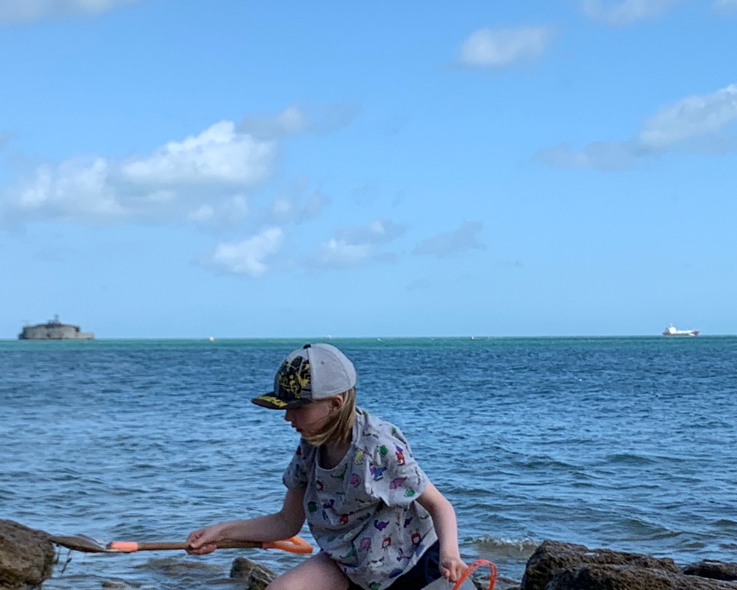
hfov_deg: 22.2
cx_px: 448
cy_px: 421
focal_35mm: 86
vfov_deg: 17.8
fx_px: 1876
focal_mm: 4.25
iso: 25
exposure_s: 1/2421
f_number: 1.8
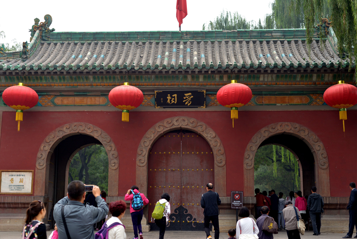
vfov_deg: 27.0
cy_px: 120
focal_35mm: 50
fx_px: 496
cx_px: 178
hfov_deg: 39.6
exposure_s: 1/100
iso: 200
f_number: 3.5
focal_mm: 50
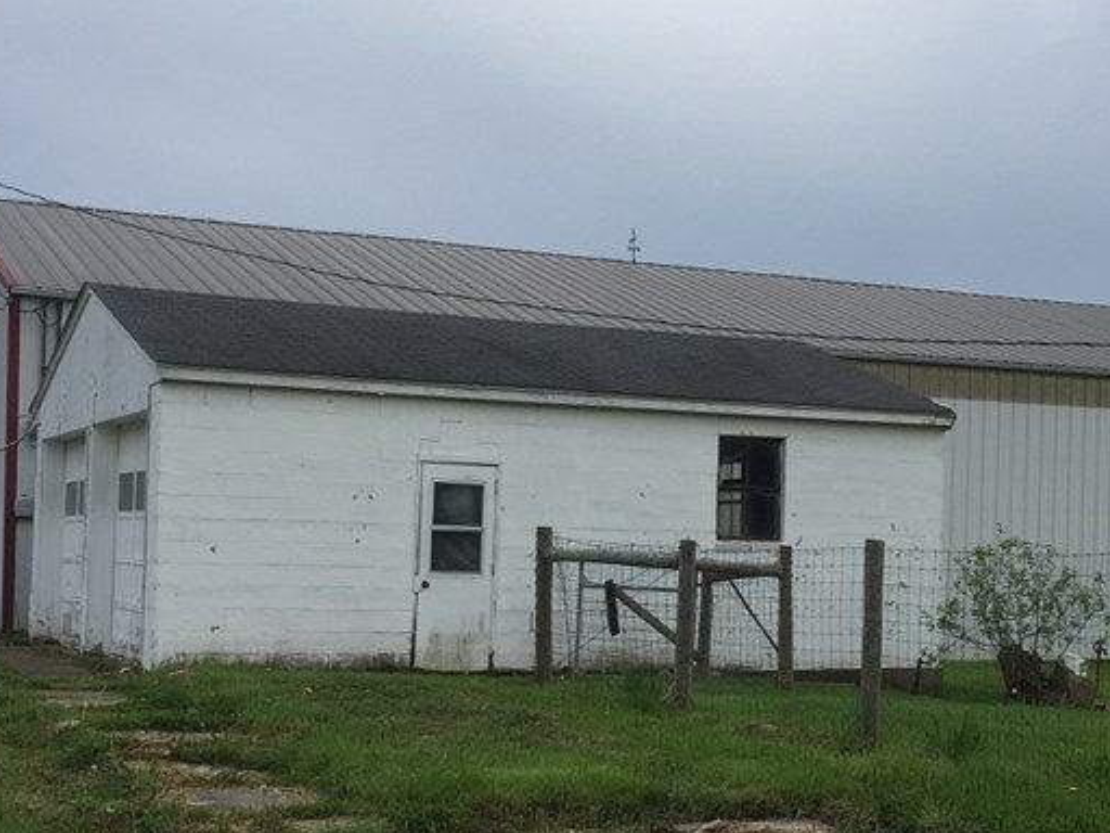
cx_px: 698
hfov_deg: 33.1
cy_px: 538
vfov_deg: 25.1
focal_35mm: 58
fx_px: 1860
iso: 32
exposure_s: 1/760
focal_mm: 4.15
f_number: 2.2
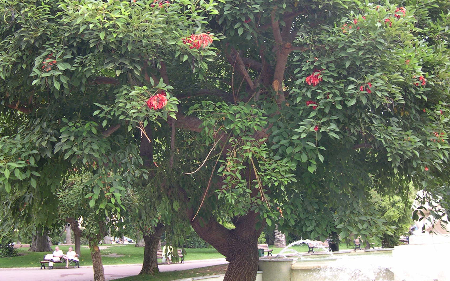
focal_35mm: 54
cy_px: 97
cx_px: 224
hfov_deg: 37.5
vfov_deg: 23.9
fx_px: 662
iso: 100
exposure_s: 1/107
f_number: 2.8
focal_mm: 8
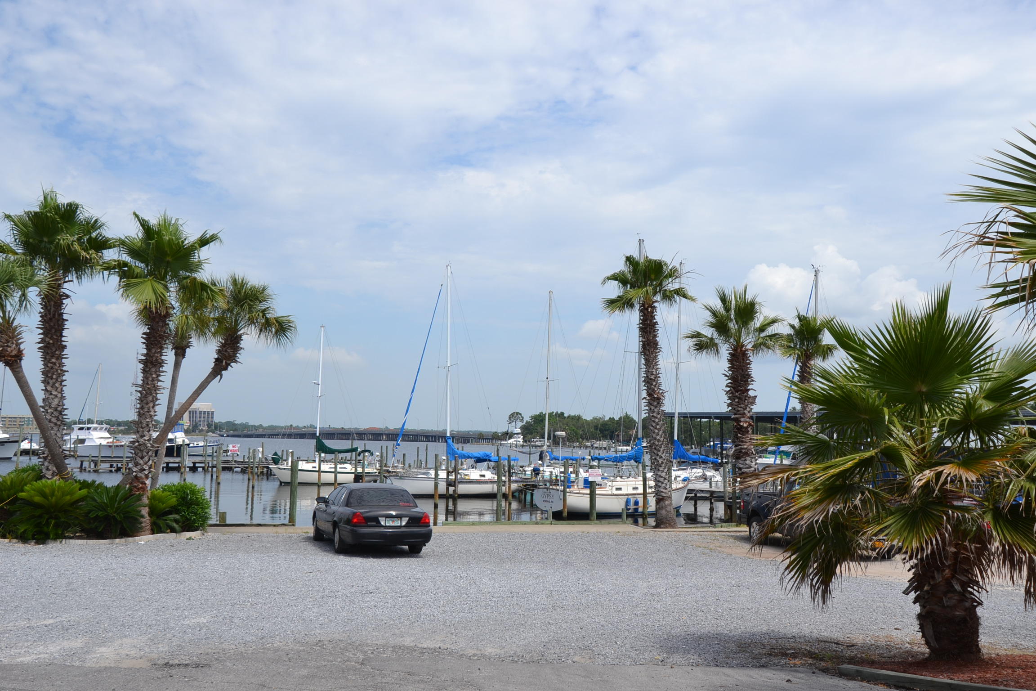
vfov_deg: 36.9
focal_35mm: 36
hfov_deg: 53.1
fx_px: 1036
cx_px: 518
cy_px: 346
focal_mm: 24
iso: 100
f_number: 9
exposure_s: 1/320
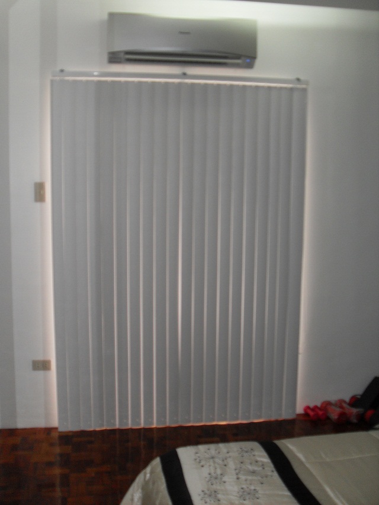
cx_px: 190
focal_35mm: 37
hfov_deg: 38.7
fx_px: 540
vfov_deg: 50.1
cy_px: 252
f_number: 2.8
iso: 100
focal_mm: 6.3
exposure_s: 1/45
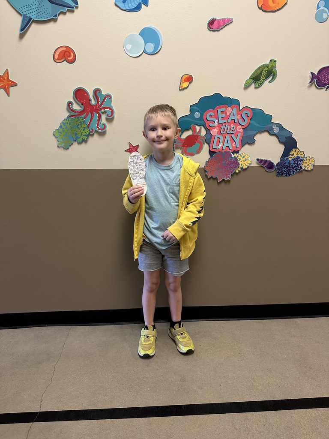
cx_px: 164
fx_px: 304
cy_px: 220
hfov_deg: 56.8
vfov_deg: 71.6
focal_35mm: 24
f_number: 1.78
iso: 320
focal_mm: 6.86
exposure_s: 1/60
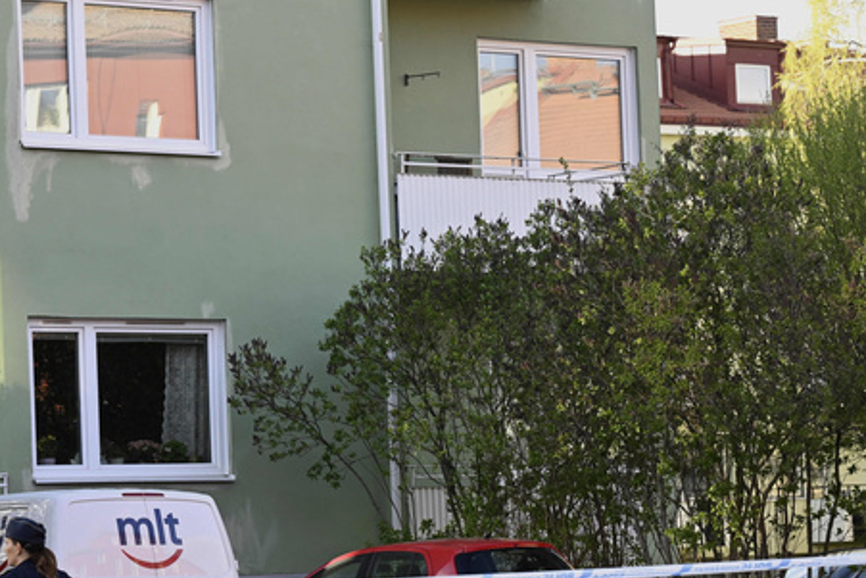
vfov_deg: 8.6
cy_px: 398
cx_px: 219
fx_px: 3826
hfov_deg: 12.9
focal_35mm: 159
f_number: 4
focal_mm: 70
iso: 320
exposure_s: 1/400
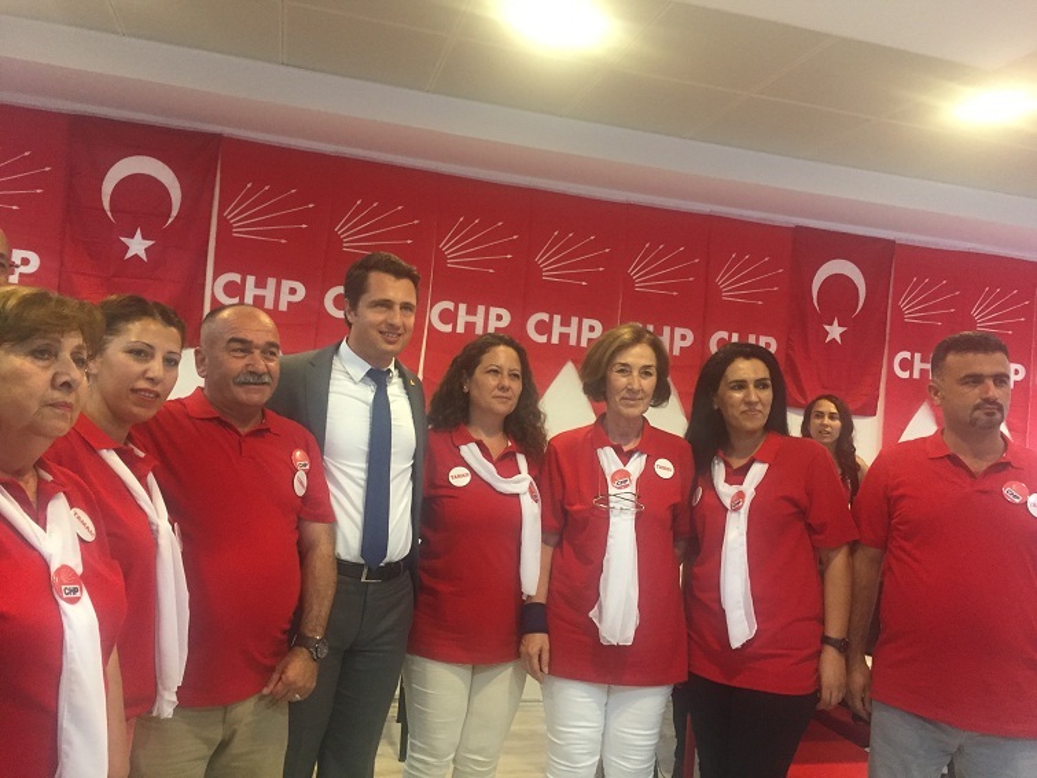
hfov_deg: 61.7
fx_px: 869
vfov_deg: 48.2
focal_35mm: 29
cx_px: 518
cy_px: 389
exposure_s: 1/33
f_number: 2.2
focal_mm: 4.15
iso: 250
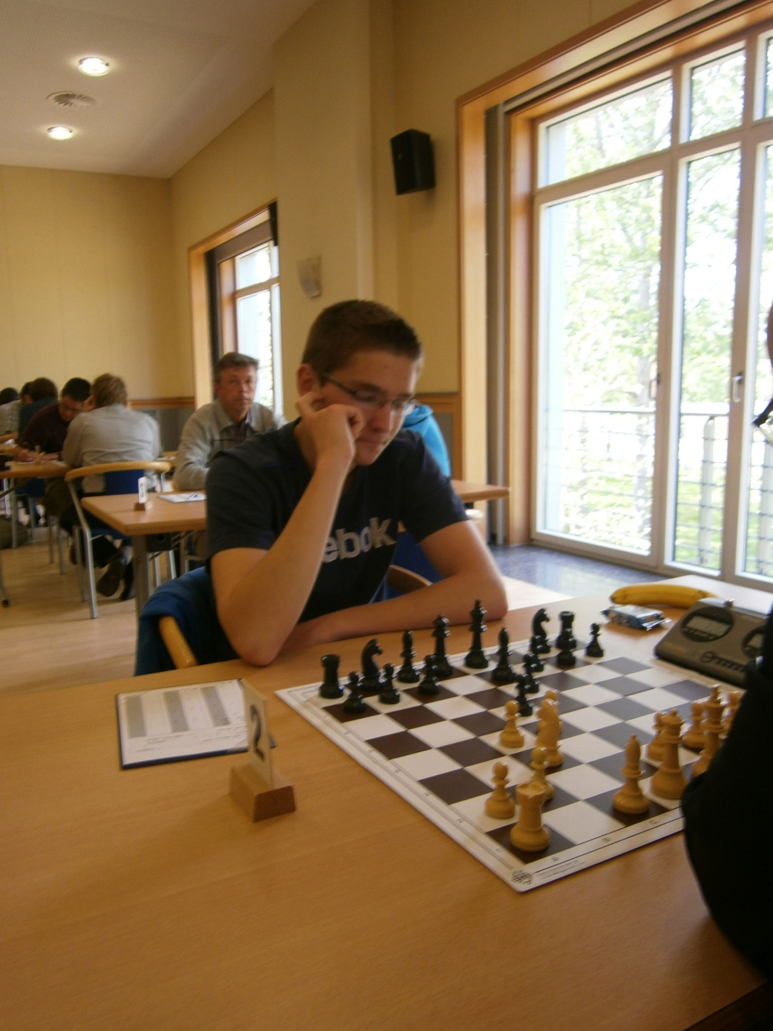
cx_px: 386
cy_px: 516
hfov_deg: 53.1
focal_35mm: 26
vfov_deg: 67.3
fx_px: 774
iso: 80
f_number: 2.8
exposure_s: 1/30
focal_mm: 4.7
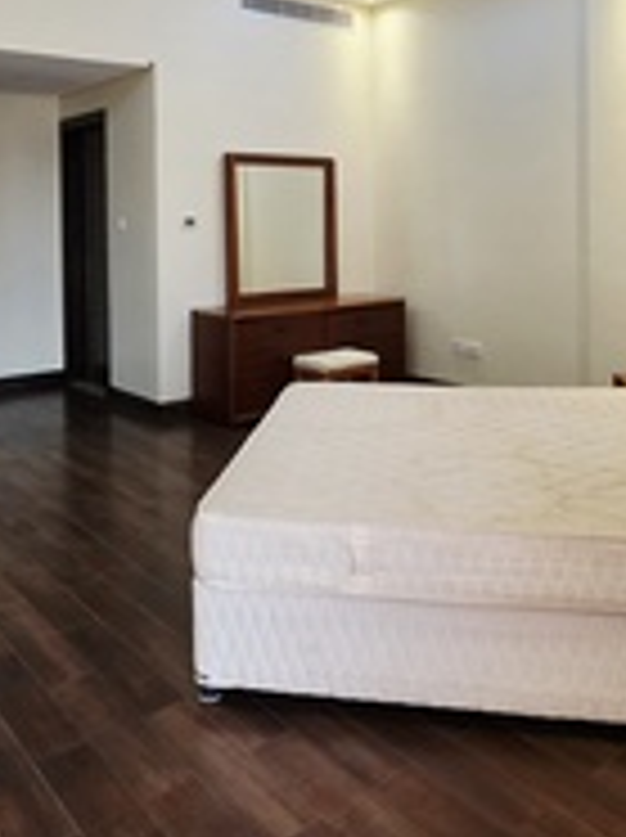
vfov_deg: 54.5
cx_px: 299
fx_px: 773
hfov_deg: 44.1
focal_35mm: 32
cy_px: 218
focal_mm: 2.2
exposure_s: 1/50.3
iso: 200
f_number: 1.9
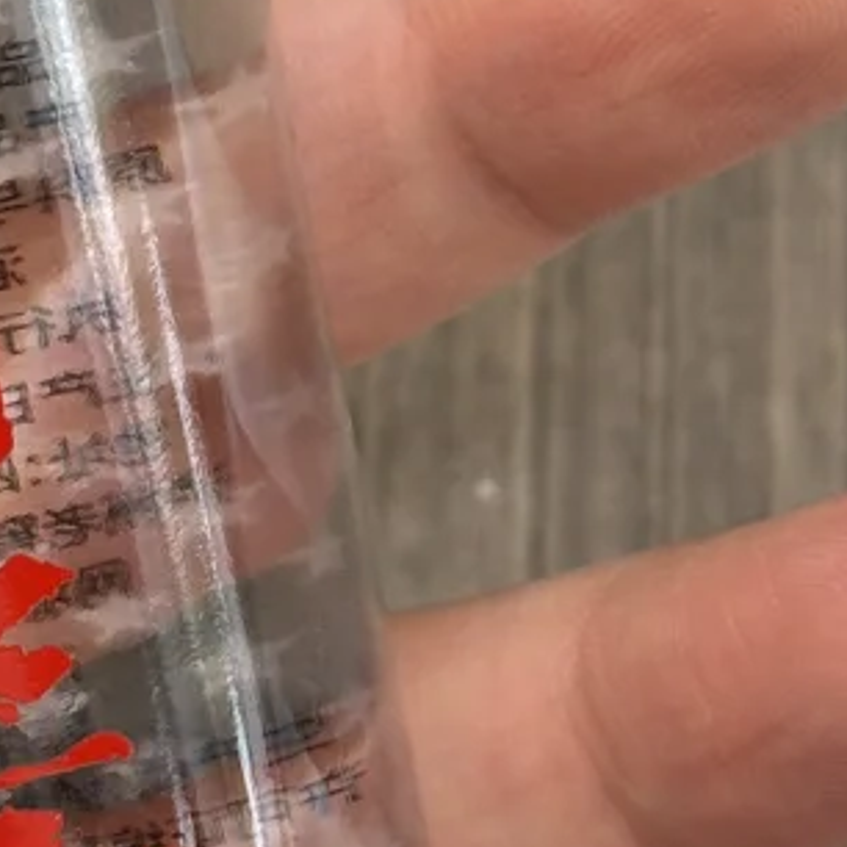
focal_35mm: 216
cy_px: 3
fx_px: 5980
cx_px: -149
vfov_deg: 8.1
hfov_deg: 8.0
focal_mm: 5.96
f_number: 1.6
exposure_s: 1/50
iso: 50
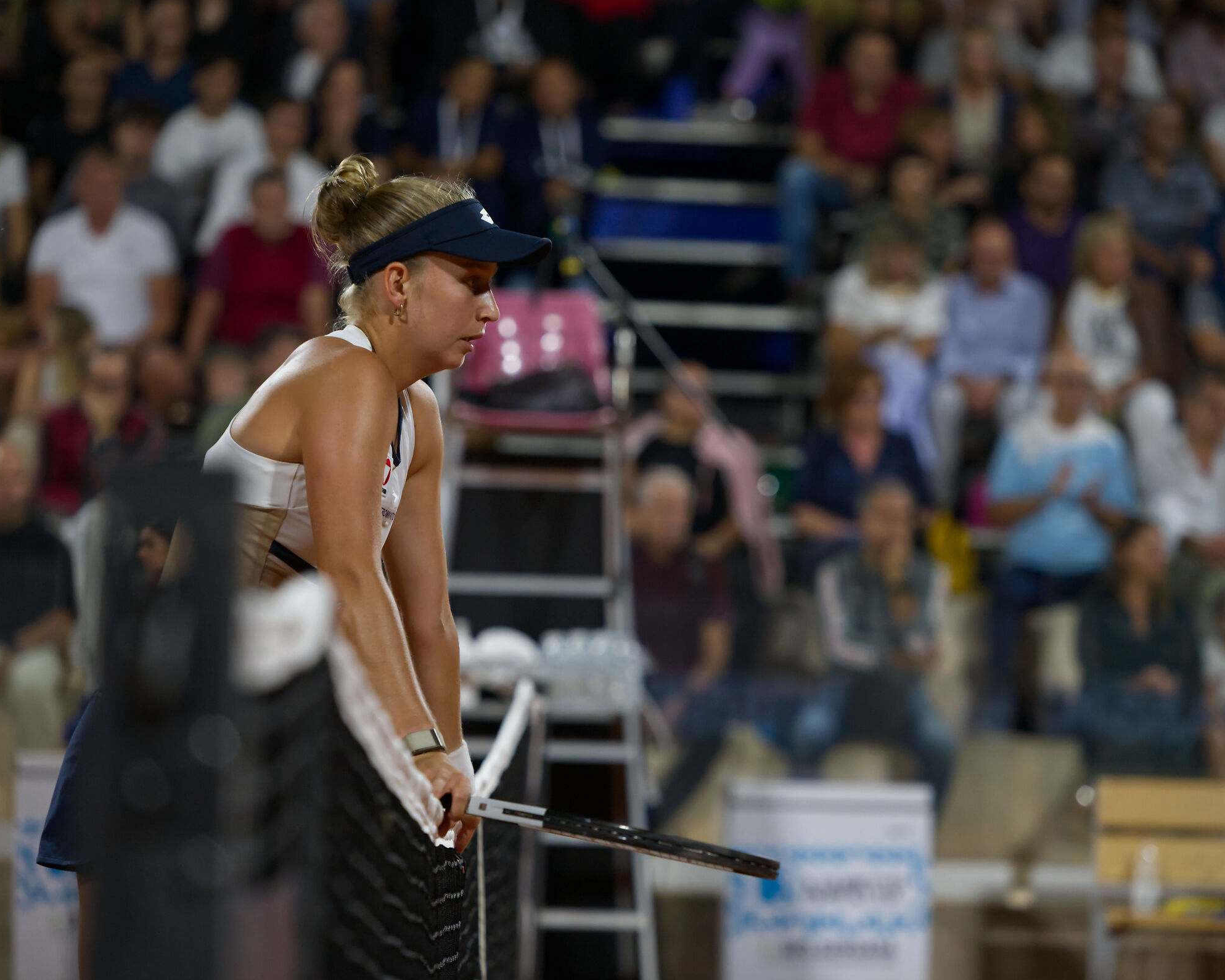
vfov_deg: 9.1
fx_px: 6164
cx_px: 628
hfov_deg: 11.3
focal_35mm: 170
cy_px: 488
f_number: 3.2
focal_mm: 150
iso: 5000
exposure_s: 1/1600
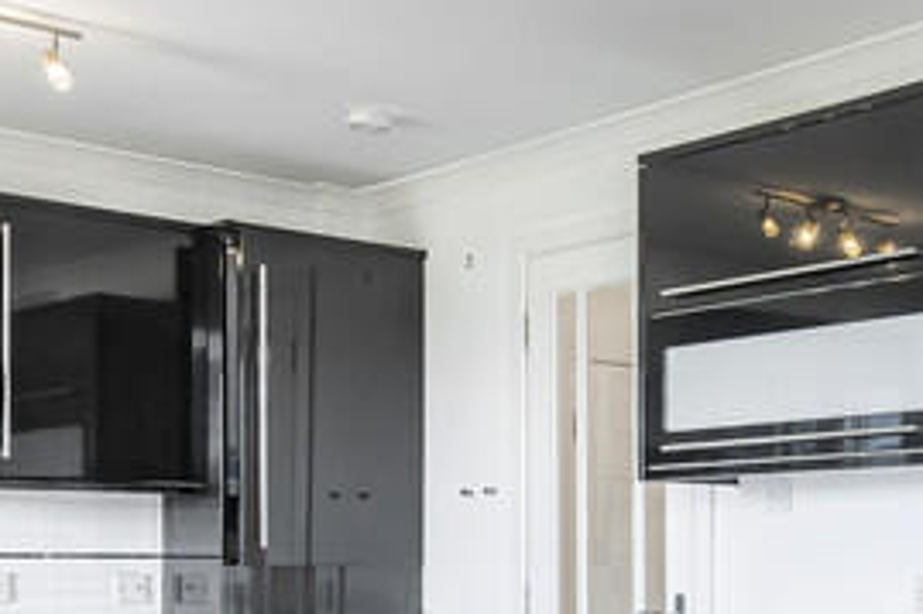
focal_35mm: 61
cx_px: 899
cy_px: 667
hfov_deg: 30.8
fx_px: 1563
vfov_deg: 21.2
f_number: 9
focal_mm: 16
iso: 500
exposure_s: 1/25
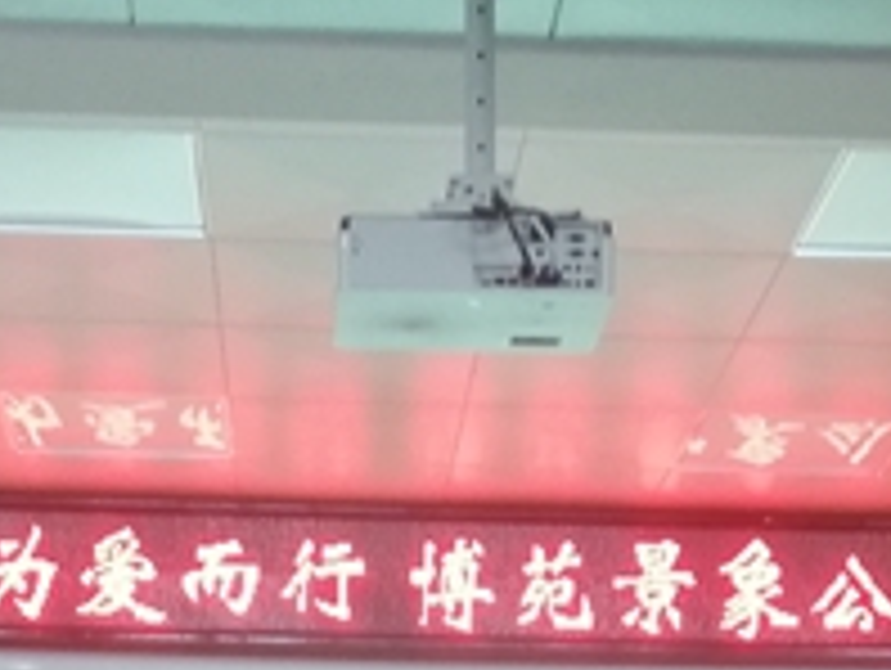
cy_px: 1291
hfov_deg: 18.7
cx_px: 382
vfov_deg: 12.6
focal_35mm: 105
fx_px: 2706
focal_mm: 3.81
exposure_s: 1/33.3
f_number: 2.2
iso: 200
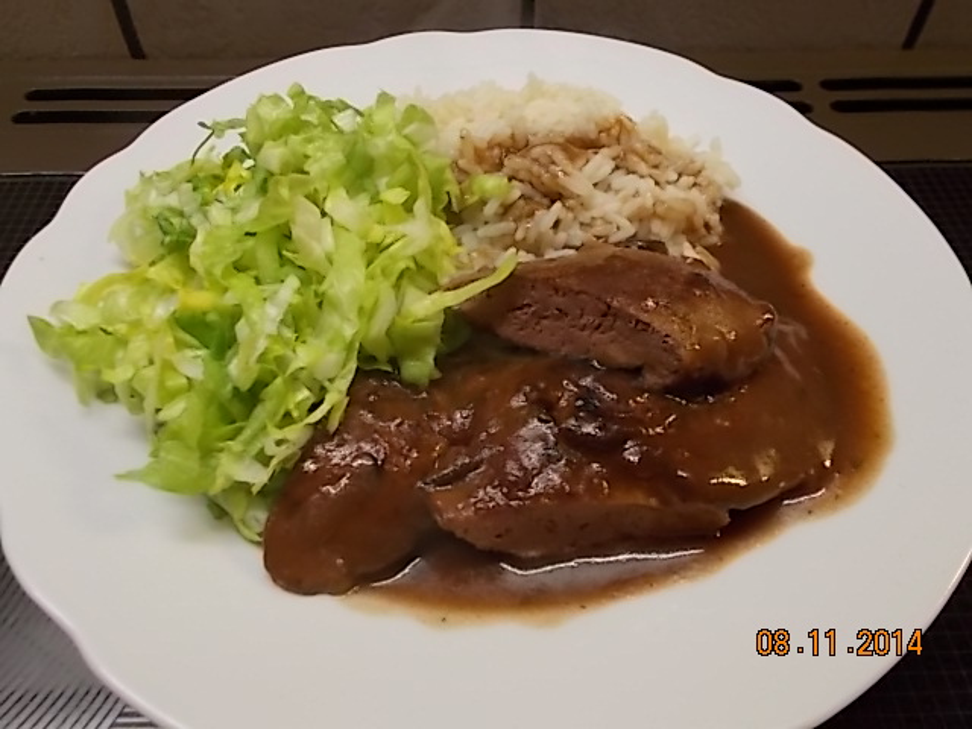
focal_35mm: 30
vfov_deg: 46.8
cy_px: 364
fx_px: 842
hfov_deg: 60.0
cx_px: 486
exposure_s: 1/20
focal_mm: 5.3
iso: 200
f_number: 3.4
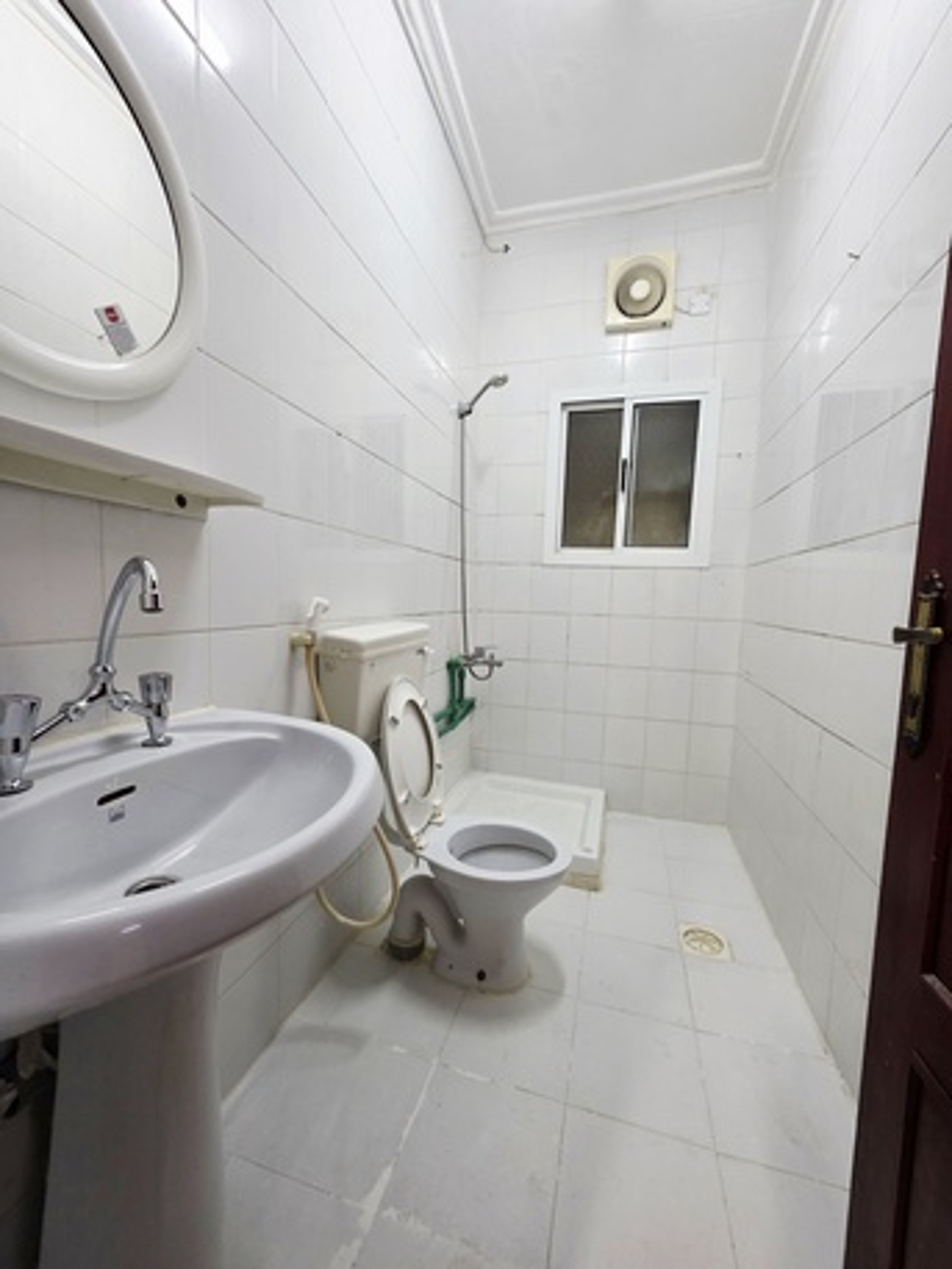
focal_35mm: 13
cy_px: 634
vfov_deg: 106.2
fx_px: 476
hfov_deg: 89.9
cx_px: 476
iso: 250
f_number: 1.9
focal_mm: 2.2
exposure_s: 1/50.3
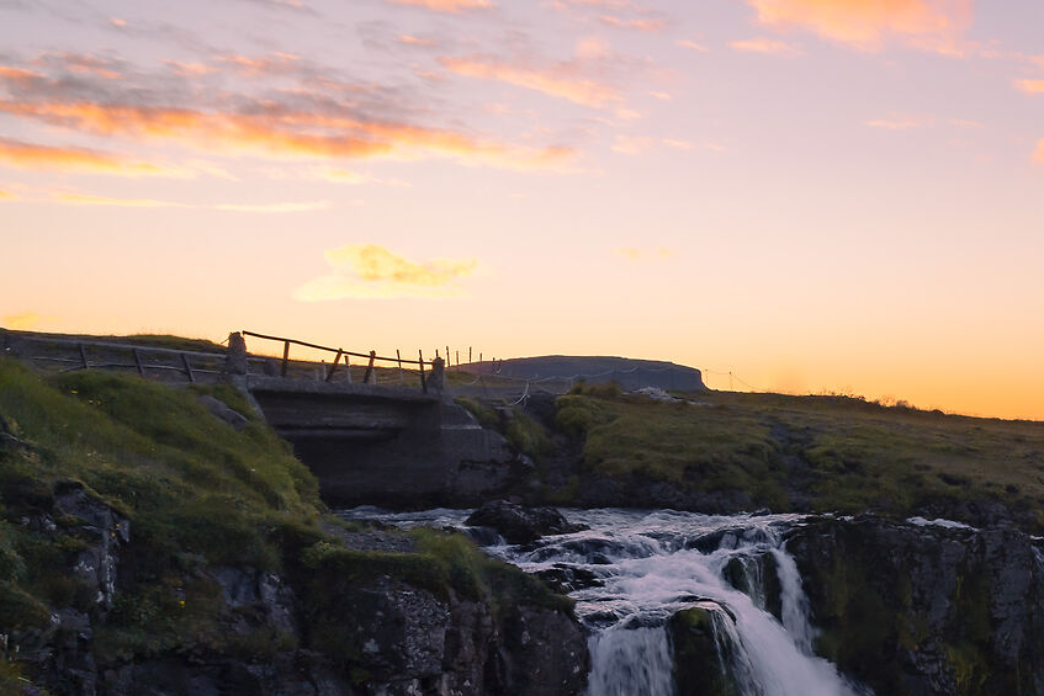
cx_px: 1369
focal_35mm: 51
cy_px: 602
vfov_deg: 25.8
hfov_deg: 30.4
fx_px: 1479
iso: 400
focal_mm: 18
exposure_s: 1/30
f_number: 8
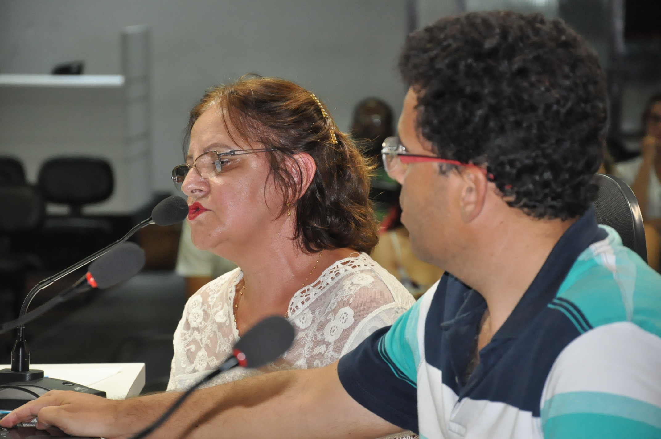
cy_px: 220
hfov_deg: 13.1
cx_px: 330
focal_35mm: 158
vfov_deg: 8.7
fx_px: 2888
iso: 2000
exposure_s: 1/60
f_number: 5.6
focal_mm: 105
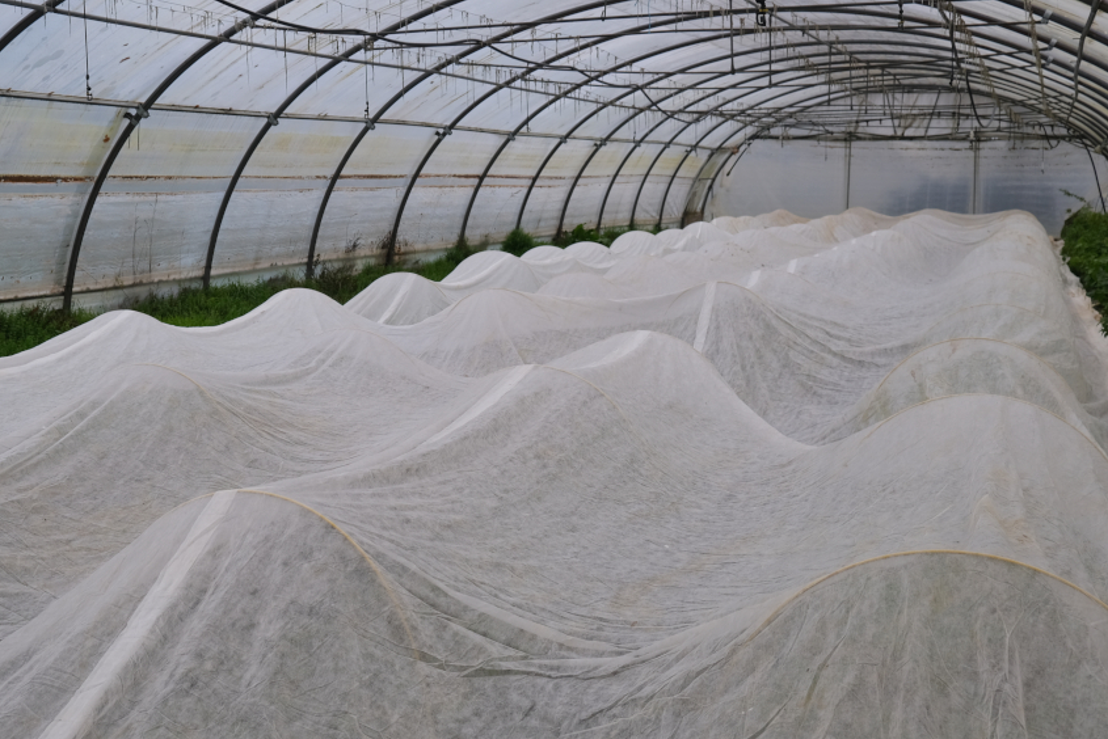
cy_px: 339
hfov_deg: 43.7
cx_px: 350
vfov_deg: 30.5
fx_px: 1355
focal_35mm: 44
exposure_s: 1/85
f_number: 4
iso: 160
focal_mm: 20.5
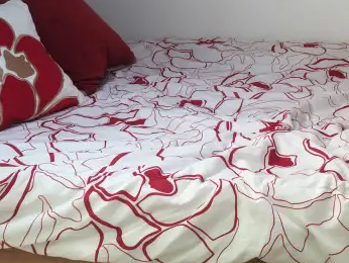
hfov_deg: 28.8
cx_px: 223
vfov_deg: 21.6
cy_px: 39
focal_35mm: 67
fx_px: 676
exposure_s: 1/120
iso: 32
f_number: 2.2
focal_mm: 4.15
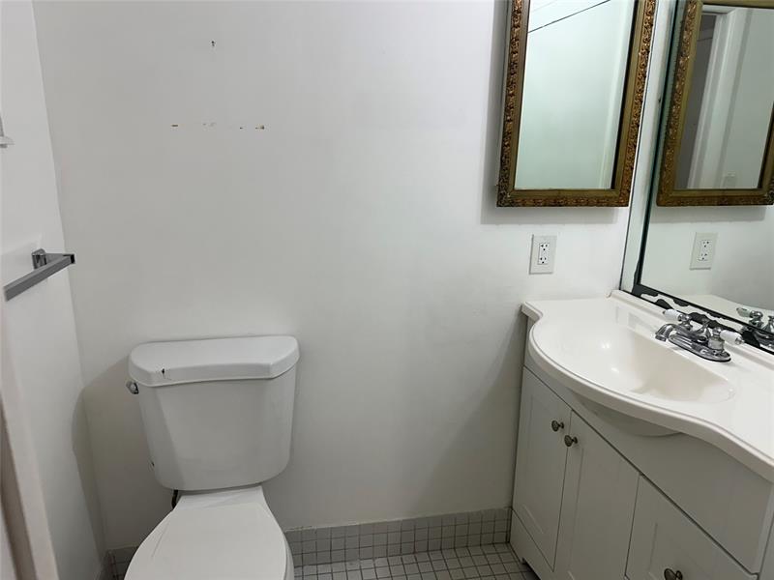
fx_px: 537
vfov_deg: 56.8
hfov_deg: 71.6
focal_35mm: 24
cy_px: 290
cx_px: 387
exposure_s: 1/120
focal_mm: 6.86
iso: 125
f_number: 1.78
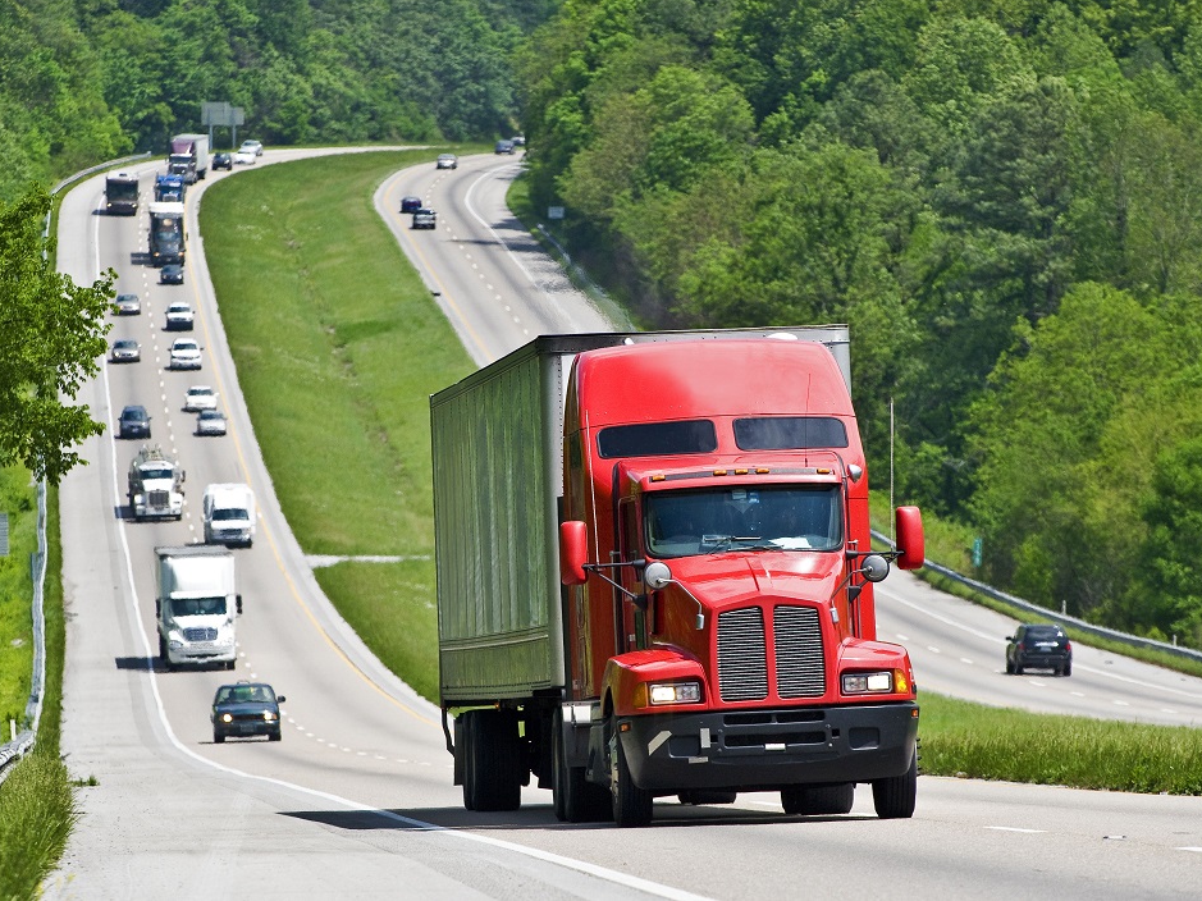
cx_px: 586
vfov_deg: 5.1
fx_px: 10208
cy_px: 449
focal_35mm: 294
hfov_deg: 6.7
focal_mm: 270
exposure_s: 1/5000
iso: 800
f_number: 7.1
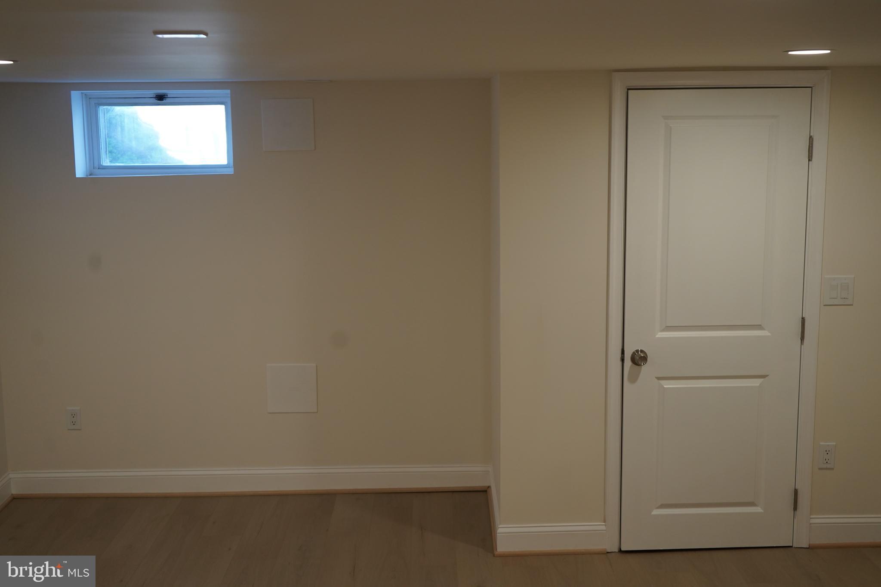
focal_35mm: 41
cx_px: 440
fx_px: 1003
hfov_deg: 47.4
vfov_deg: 32.6
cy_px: 294
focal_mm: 41
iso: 1000
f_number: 4.5
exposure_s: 1/160
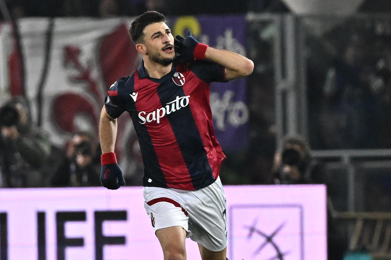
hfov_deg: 4.7
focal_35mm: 435
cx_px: 196
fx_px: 4724
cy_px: 130
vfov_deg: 3.2
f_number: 4
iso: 5000
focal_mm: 290
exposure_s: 1/1600
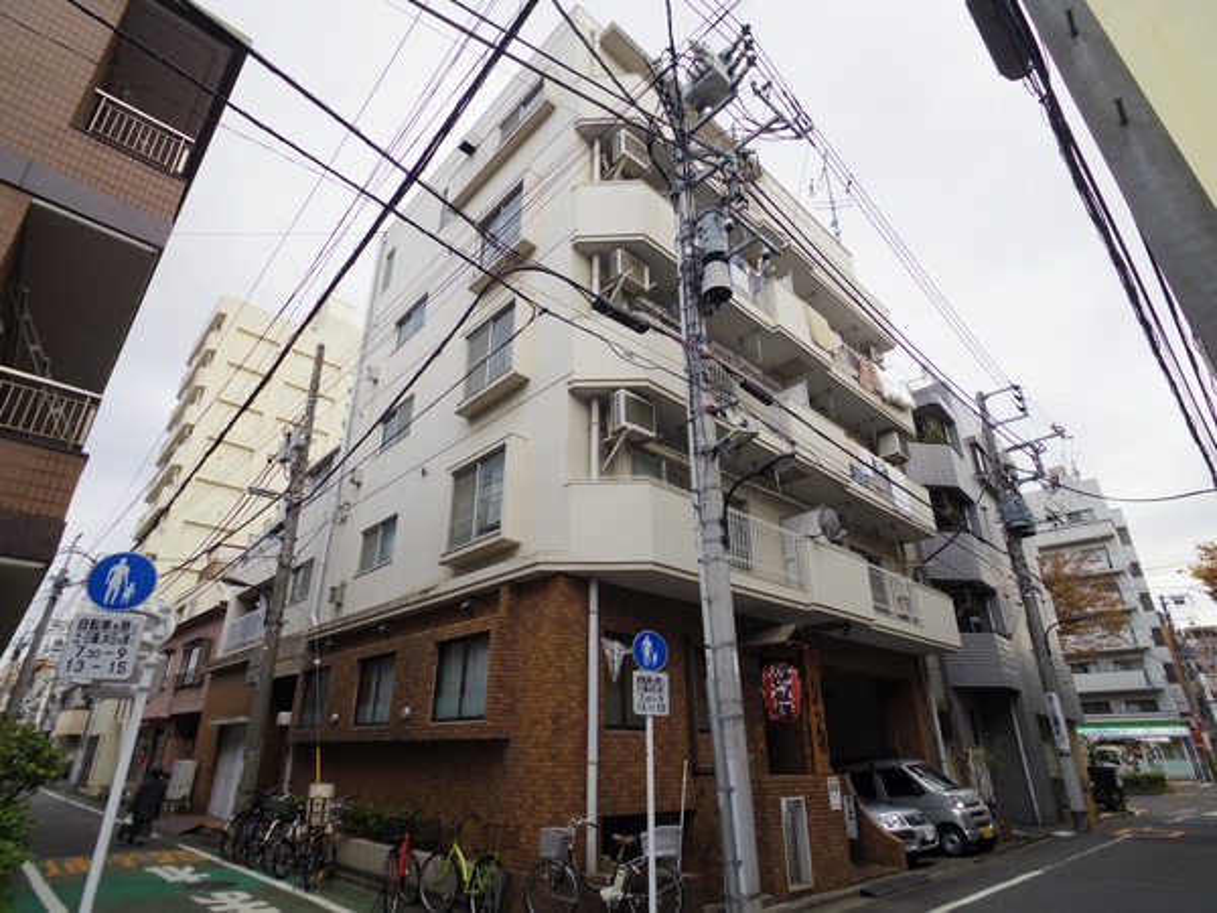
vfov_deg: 74.7
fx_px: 598
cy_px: 456
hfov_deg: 91.0
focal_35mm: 17
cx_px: 608
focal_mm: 3.8
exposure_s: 1/30
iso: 250
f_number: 3.7
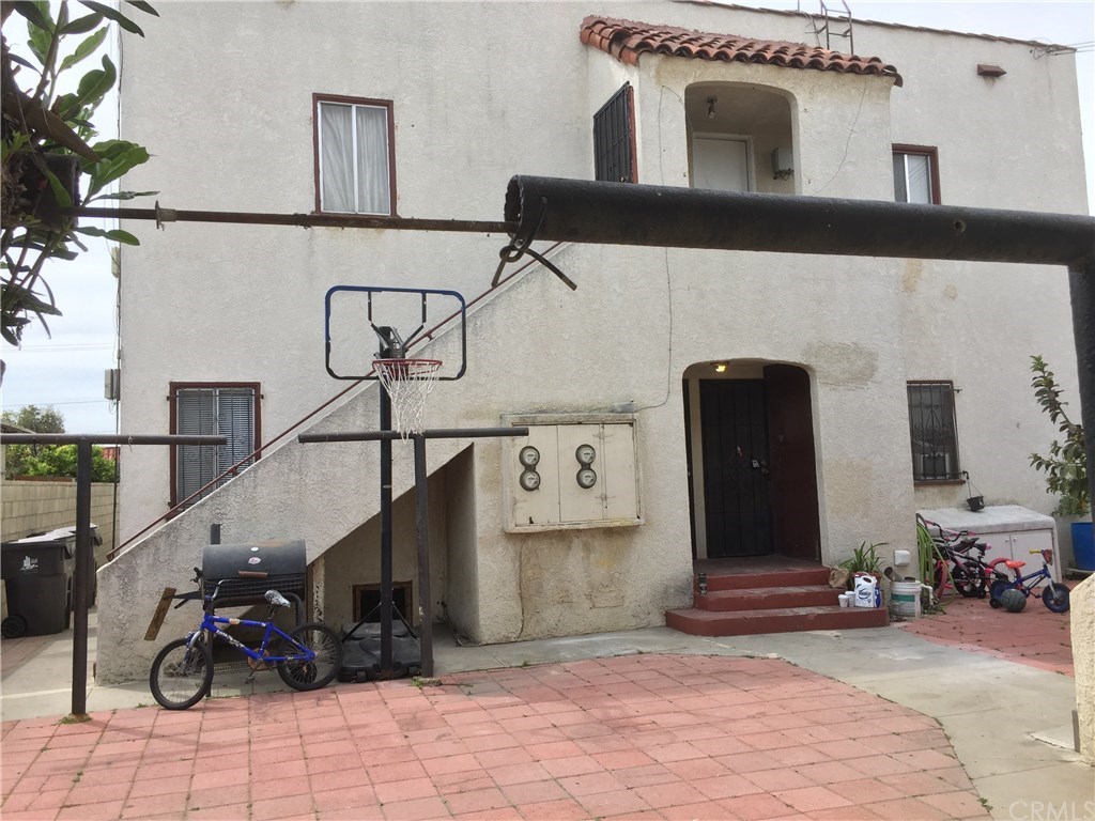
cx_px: 548
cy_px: 410
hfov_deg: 61.7
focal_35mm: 29
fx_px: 917
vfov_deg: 48.2
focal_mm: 4.15
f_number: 2.2
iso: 32
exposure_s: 1/1014
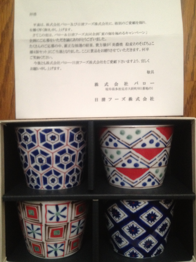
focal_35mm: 39
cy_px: 125
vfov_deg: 47.8
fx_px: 294
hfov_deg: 36.8
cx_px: 95
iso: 320
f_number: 2.4
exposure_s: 1/20
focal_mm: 4.28
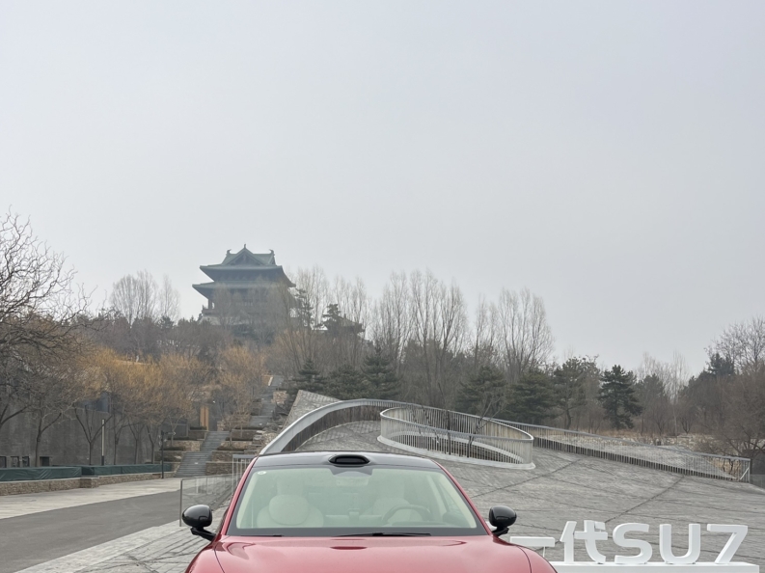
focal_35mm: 35
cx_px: 380
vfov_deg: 38.9
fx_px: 773
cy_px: 468
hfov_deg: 52.6
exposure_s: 1/1163
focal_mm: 5.1
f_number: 1.6
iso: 50
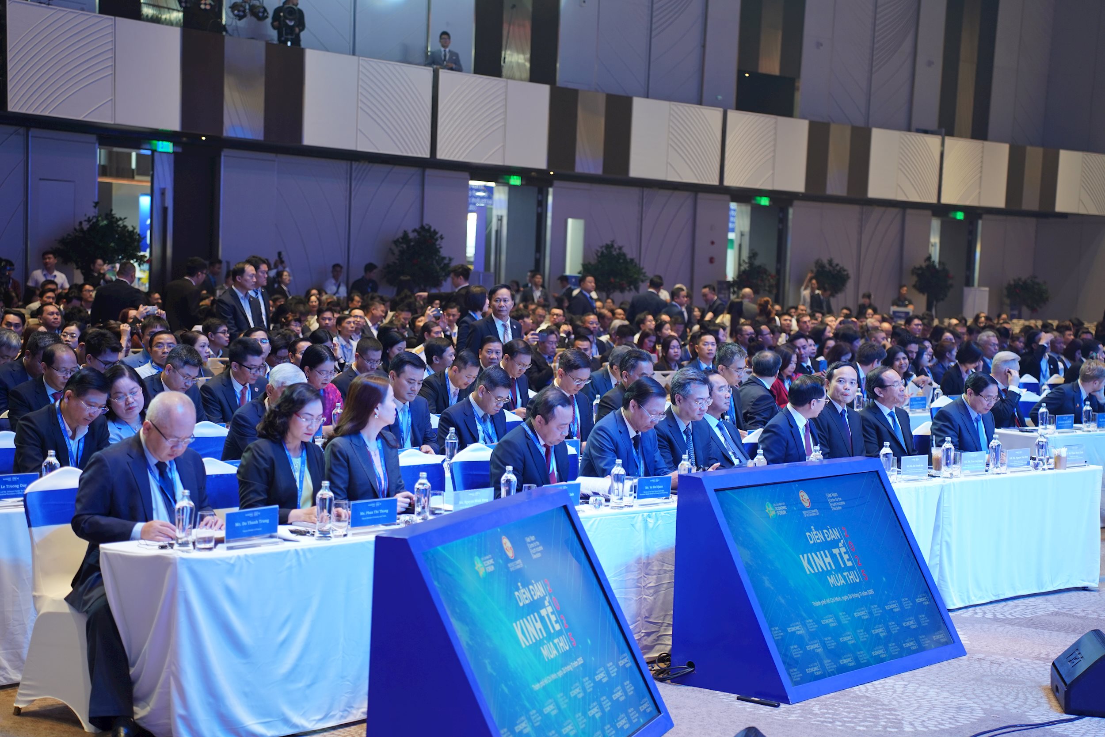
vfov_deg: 19.5
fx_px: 2149
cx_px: 552
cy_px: 368
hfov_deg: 28.8
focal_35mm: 70
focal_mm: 70
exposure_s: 1/80
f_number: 2.8
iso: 640
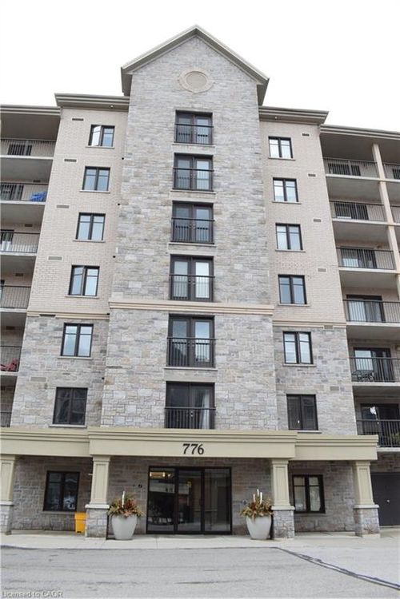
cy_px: 300
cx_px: 200
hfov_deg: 47.9
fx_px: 450
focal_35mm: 27
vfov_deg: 67.4
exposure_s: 1/160
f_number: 9
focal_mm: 18
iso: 800
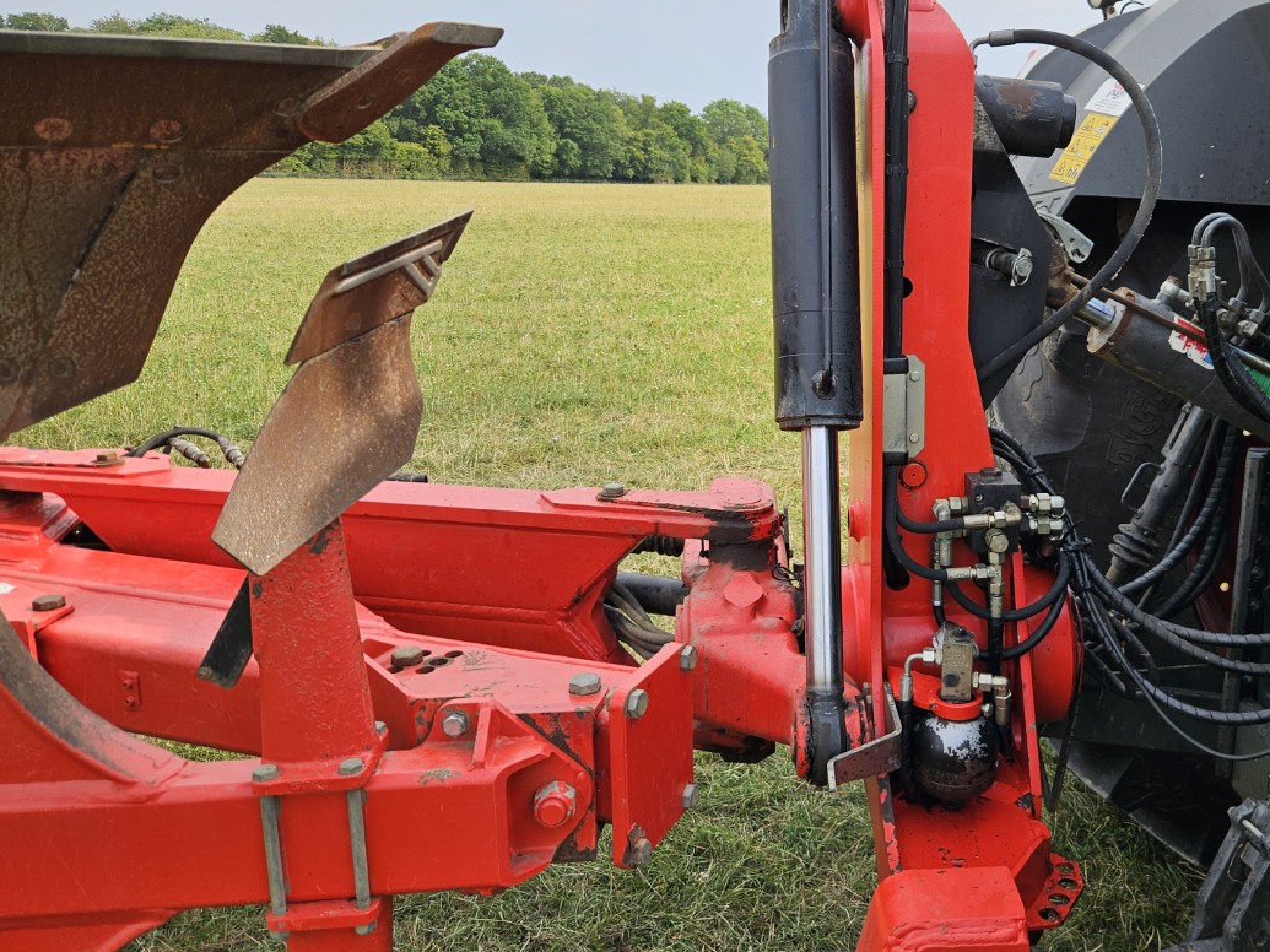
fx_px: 1174
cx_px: 849
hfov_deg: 55.6
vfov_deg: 44.1
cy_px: 421
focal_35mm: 32
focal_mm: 5.4
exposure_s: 1/1005
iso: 25
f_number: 1.8
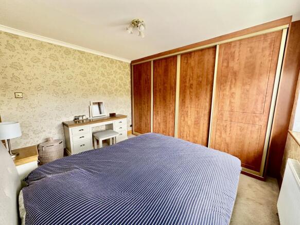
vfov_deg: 85.7
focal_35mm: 14
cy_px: 112
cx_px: 150
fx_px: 121
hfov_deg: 102.1
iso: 160
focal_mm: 2.22
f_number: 2.2
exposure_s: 1/99
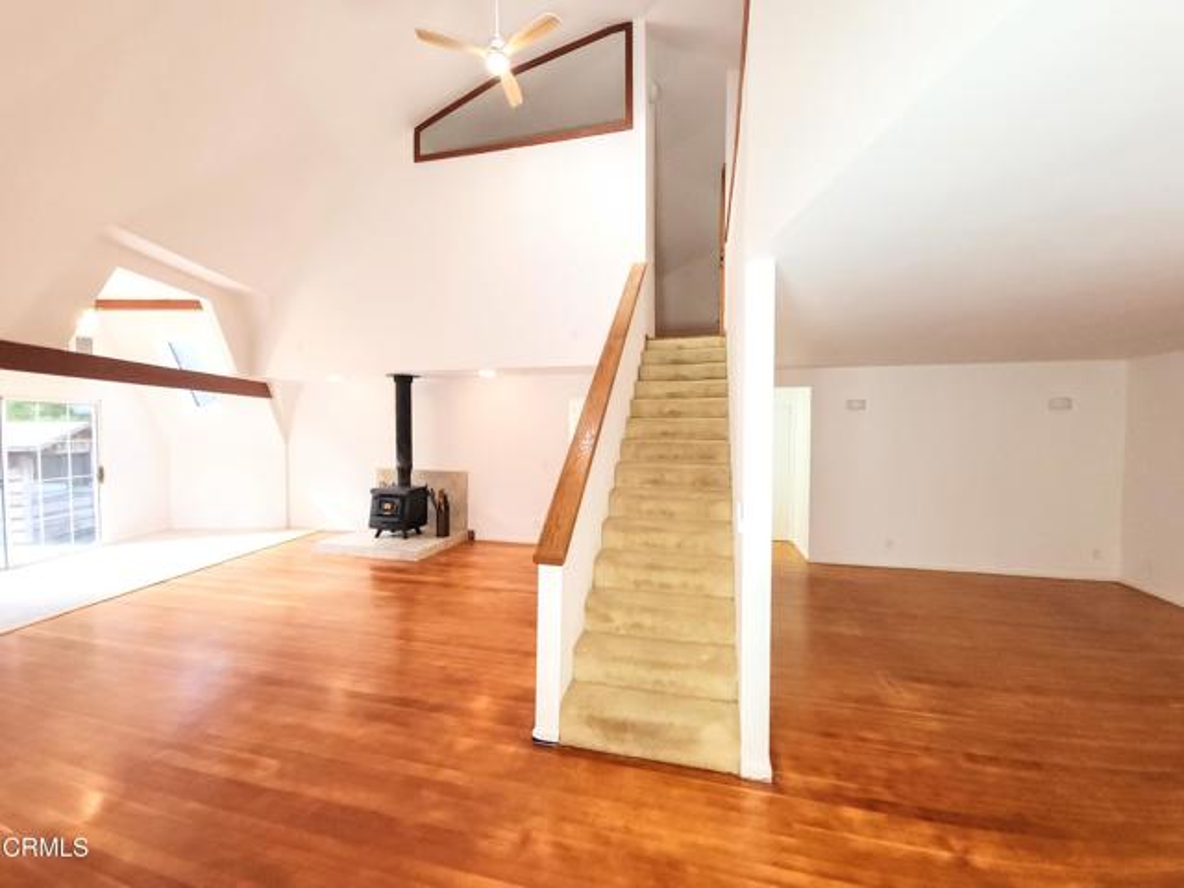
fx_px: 445
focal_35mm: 13
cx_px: 592
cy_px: 444
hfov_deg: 106.2
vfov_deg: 89.9
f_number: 2.2
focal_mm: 2.2
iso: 200
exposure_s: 1/60
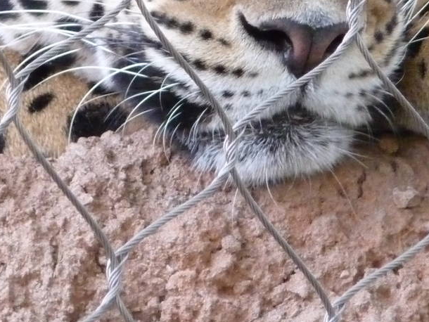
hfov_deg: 2.7
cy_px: -63
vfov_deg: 2.0
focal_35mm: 734
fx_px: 9100
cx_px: 195
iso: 800
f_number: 4.9
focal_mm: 47
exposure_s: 1/125
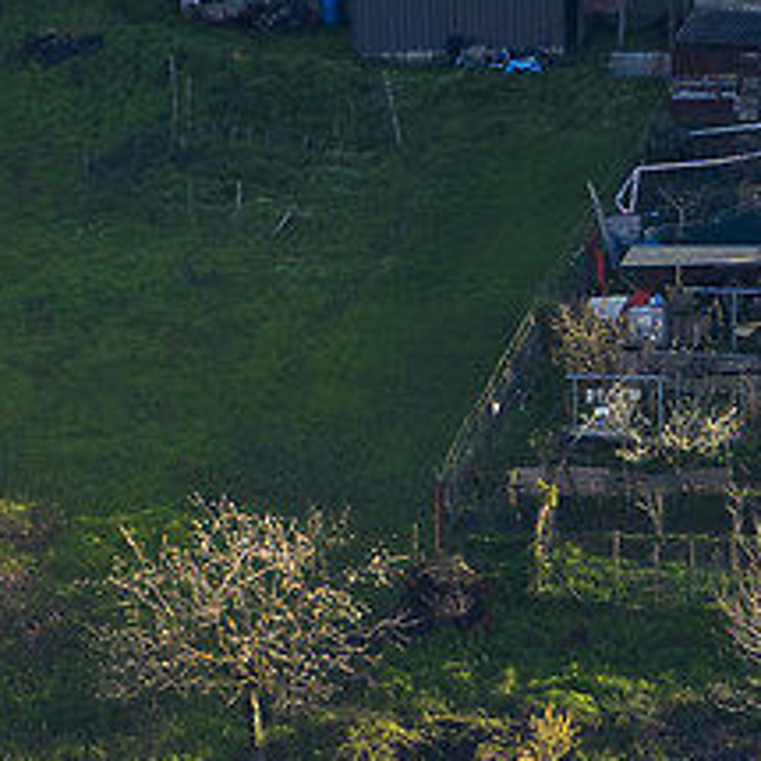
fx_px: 24822
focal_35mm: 998
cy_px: -96
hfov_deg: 1.8
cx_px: 556
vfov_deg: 1.8
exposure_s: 1/200
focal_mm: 105
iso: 100
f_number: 5
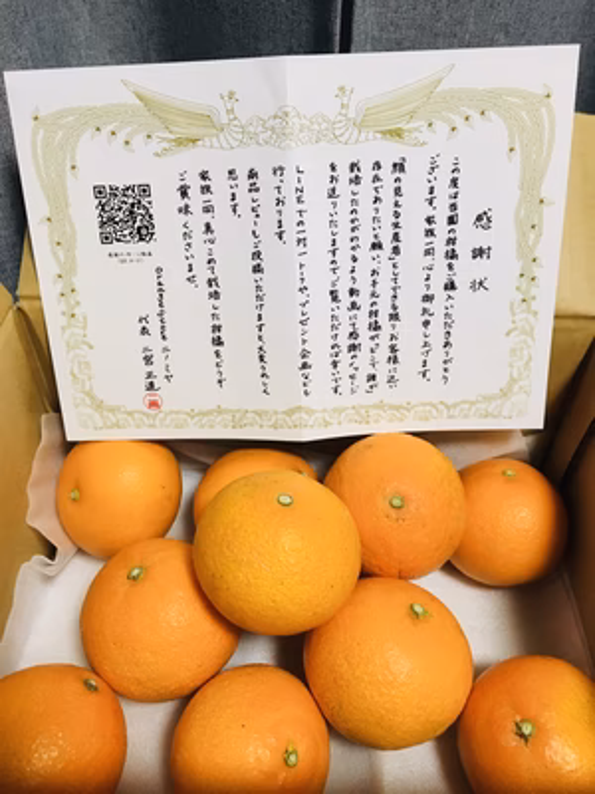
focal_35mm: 29
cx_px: 298
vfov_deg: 61.7
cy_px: 397
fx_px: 665
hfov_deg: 48.2
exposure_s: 1/30
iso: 125
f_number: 2.2
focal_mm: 4.15
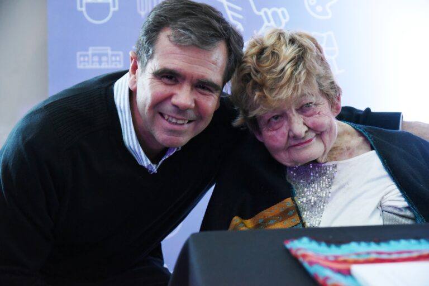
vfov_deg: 19.5
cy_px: 143
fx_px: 834
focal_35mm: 70
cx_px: 214
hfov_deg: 28.8
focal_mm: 70
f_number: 5.6
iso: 6400
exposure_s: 1/200
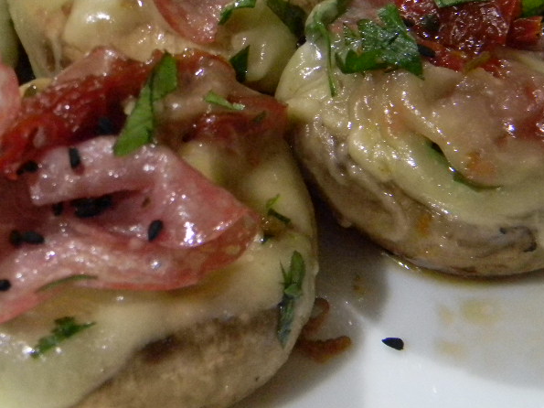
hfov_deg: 31.0
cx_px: 190
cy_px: 73
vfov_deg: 23.3
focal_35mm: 62
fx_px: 974
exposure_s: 1/30
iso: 800
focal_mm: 6.4
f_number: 3.7
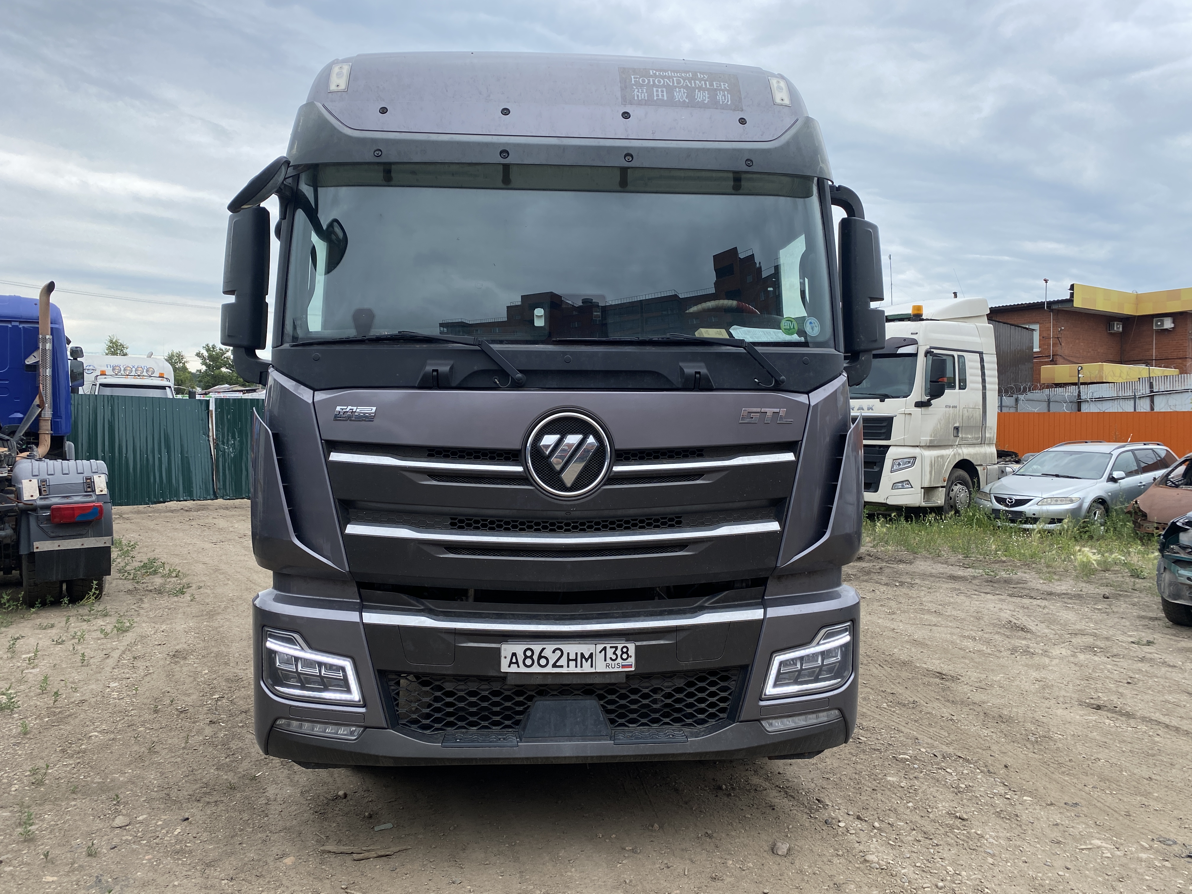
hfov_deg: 67.3
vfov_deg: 53.1
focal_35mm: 26
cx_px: 596
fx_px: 895
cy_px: 447
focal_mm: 4.25
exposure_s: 1/724
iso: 32
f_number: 1.8
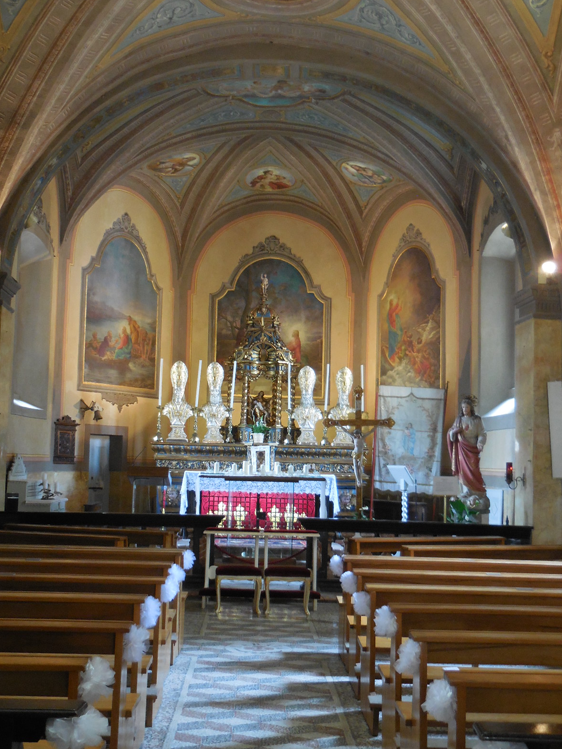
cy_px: 369
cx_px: 279
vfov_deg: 41.2
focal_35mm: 46
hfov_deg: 31.5
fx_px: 996
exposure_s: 1/8
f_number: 4.2
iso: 450
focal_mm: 8.1
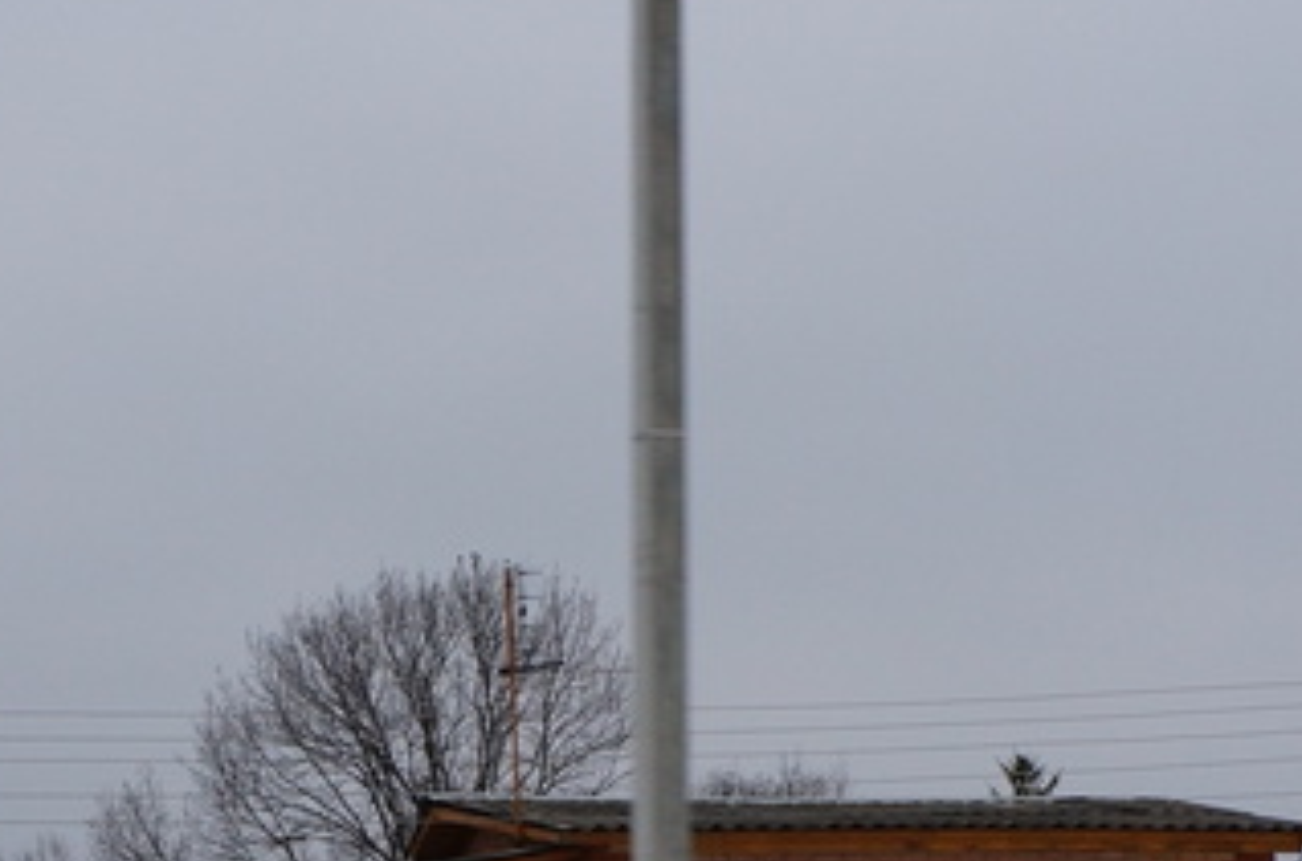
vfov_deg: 9.9
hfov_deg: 15.0
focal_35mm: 136
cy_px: 957
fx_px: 4906
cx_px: 302
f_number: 8
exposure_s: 1/125
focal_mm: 34
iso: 400
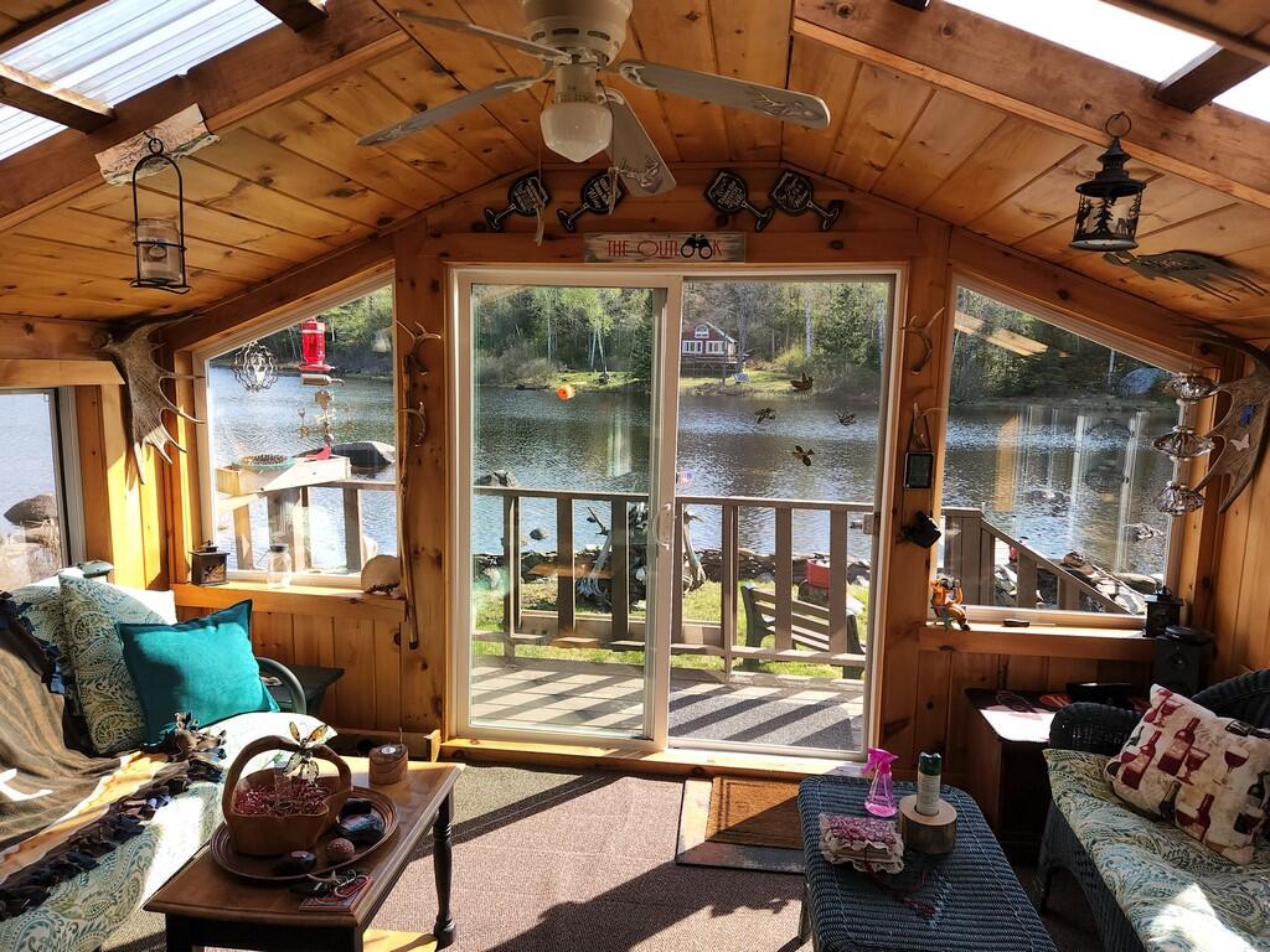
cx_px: 635
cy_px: 476
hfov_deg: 73.9
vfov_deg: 58.9
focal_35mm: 23
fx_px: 844
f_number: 1.8
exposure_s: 1/245
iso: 20
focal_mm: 5.4
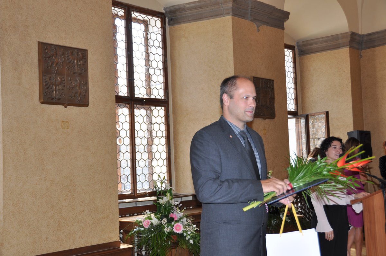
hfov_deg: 41.2
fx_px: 514
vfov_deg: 28.0
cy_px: 128
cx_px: 193
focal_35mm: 48
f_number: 4
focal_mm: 32
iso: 250
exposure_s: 1/200
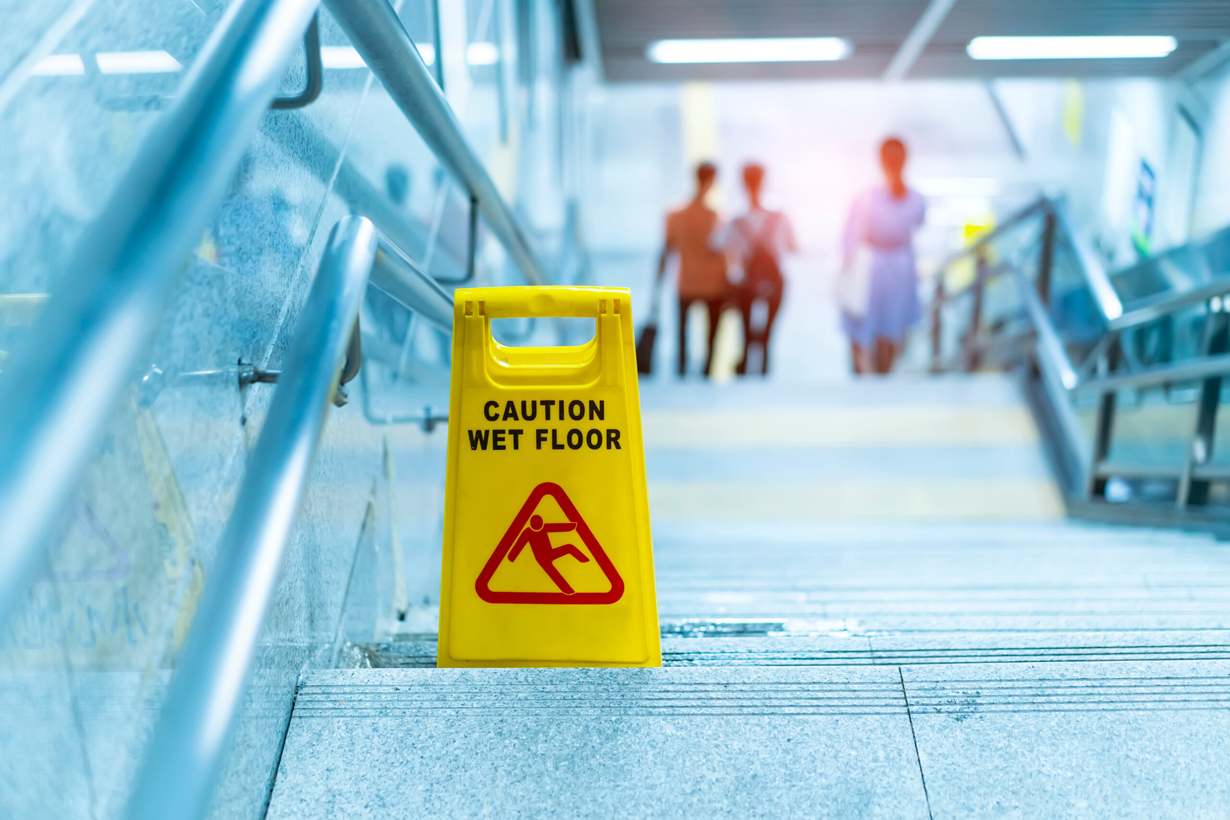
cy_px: 410
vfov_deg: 24.6
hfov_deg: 36.2
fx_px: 1879
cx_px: 615
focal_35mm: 55
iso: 640
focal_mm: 55
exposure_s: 1/125
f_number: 2
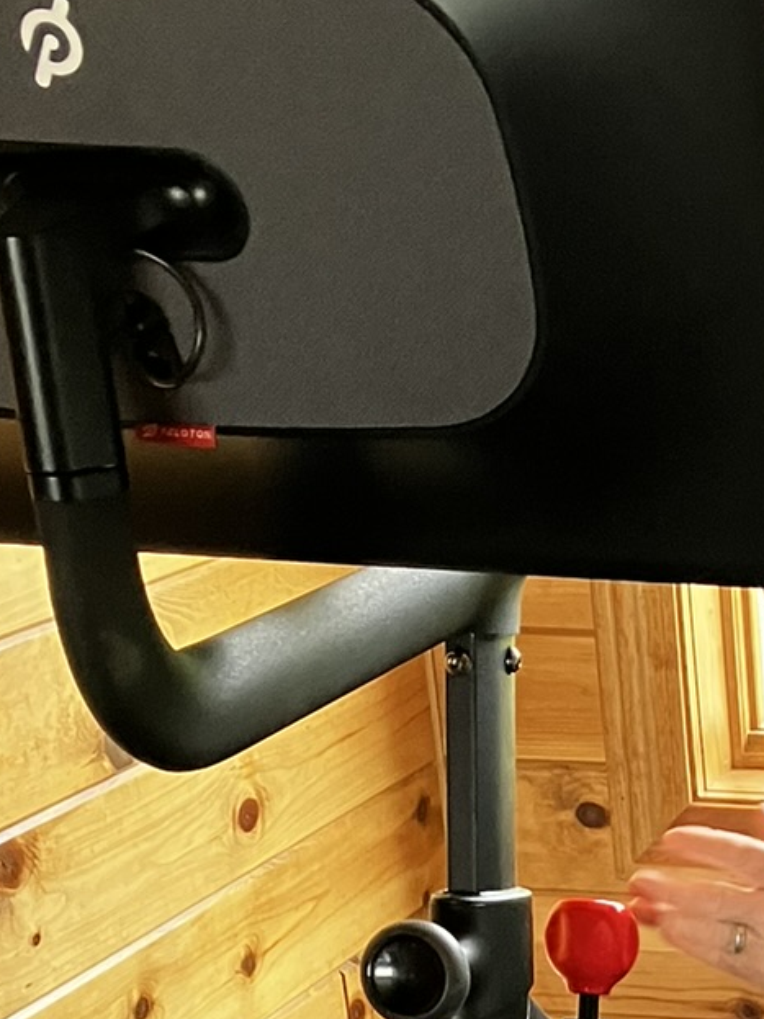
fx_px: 2708
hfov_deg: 14.7
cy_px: 1297
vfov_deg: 19.7
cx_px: 1206
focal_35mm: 92
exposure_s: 1/95
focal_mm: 3.99
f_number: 1.8
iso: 80
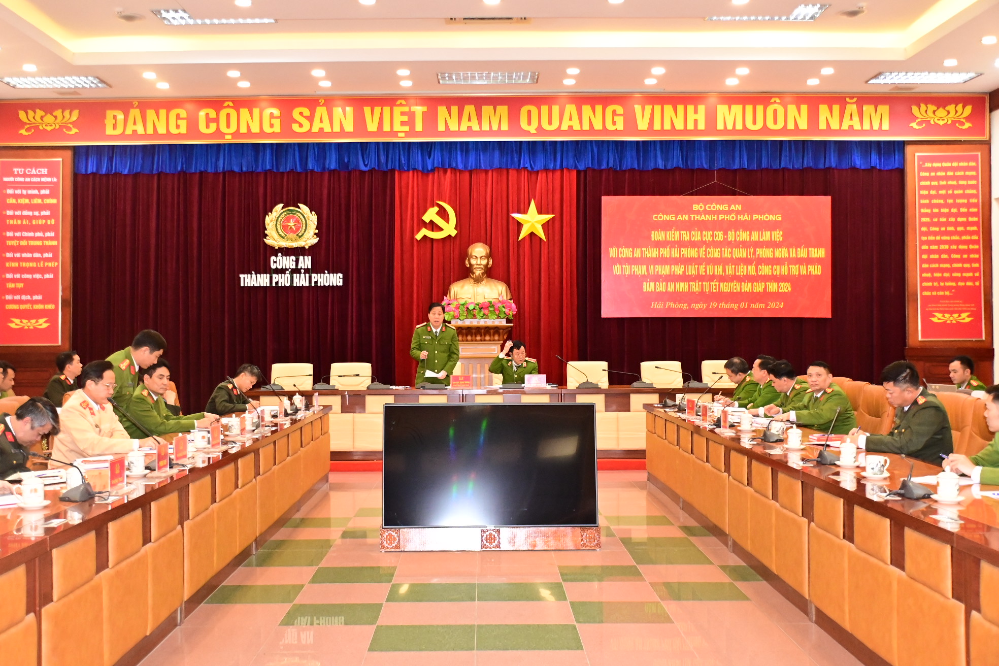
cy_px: 333
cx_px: 500
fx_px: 1110
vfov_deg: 33.4
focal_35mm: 40
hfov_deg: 48.5
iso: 4000
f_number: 4
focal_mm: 27
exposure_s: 1/200
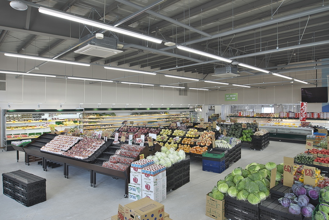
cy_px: 110
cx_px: 164
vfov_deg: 53.2
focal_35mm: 24
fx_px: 219
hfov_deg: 73.7
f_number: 8
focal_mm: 24
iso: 200
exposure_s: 1/20
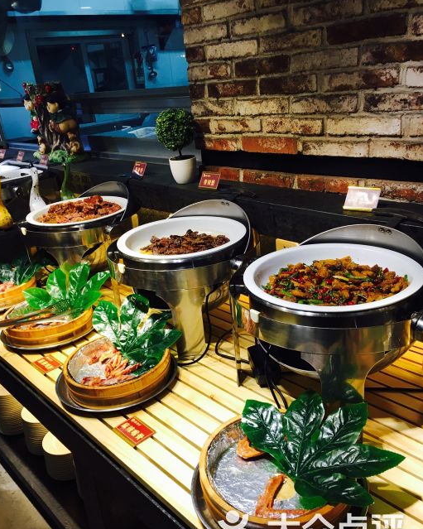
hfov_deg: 47.1
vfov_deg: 57.1
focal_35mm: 31
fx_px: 485
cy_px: 283
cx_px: 208
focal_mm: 4.15
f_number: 2.2
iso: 32
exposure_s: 1/33
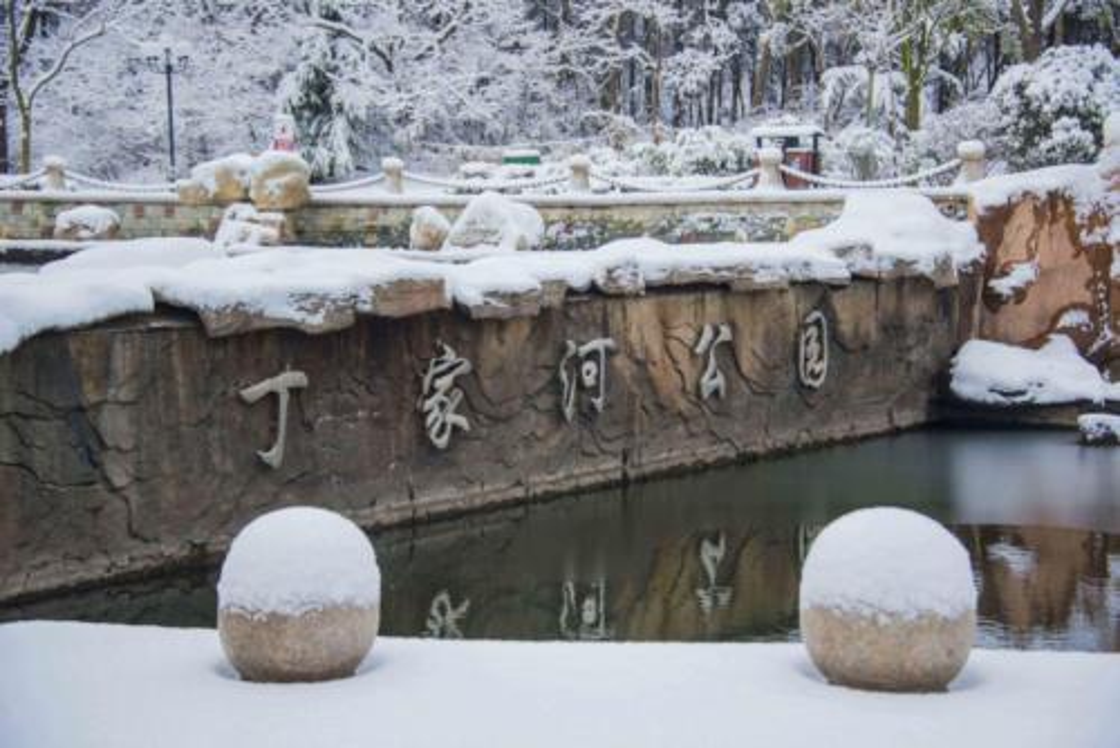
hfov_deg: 26.0
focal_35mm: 78
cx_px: 560
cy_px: 374
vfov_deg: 17.5
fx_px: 2428
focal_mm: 78
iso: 2000
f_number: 5
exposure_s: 1/400
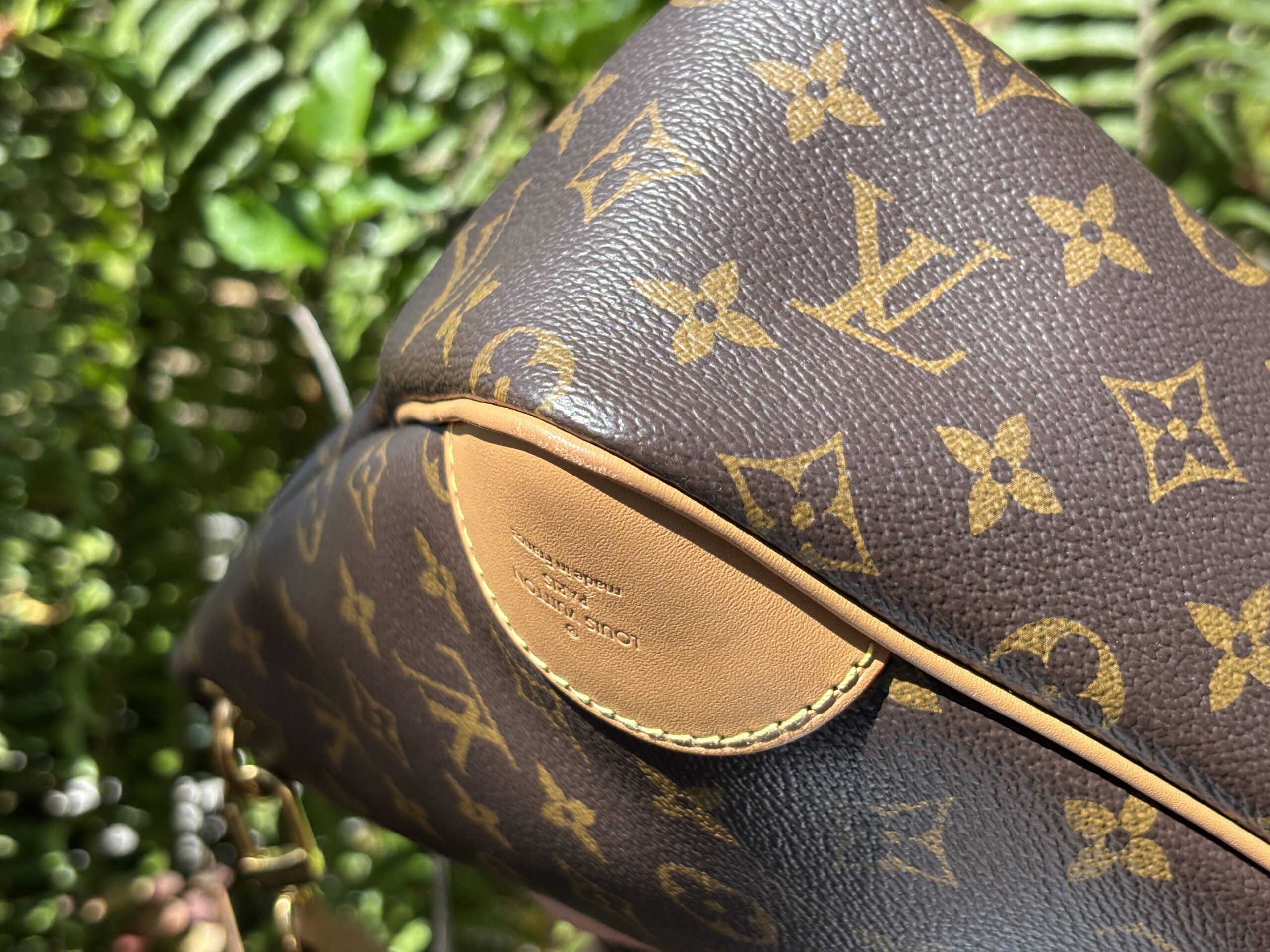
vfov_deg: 28.0
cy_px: 476
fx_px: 1908
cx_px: 635
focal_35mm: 52
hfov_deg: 36.8
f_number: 1.6
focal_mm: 5.96
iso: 32
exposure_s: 1/787
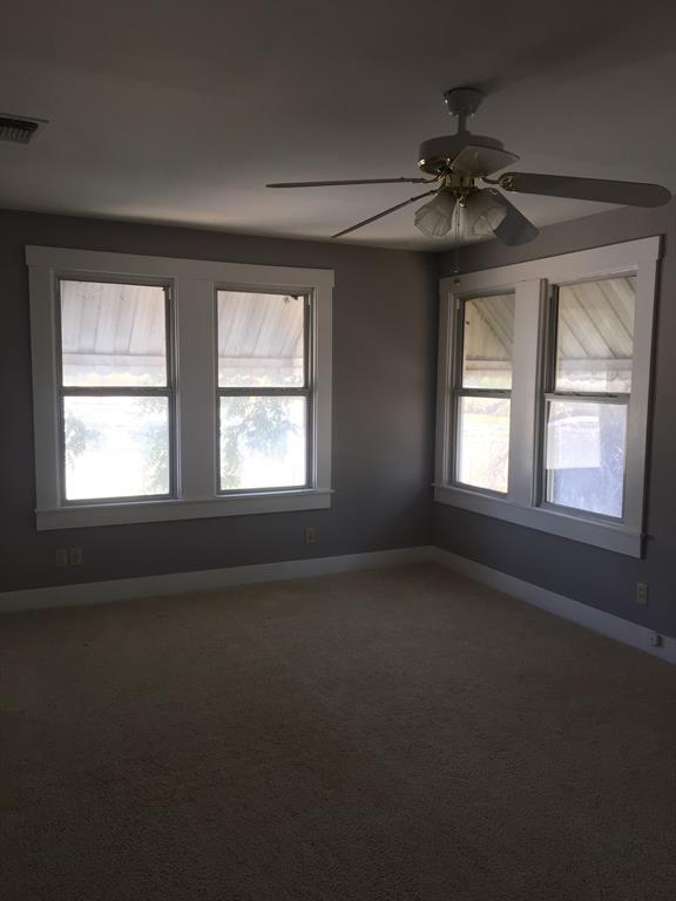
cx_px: 338
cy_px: 450
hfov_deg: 48.2
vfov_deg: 61.7
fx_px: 755
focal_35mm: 29
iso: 40
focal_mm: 4.15
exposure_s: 1/100
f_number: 2.2
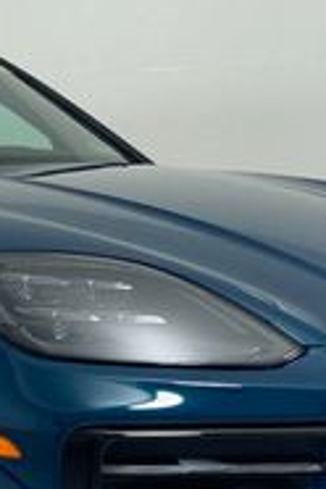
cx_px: -53
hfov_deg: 13.4
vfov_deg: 20.3
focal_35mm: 100
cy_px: 323
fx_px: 1358
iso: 20
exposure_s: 1/203
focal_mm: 3.99
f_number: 1.8
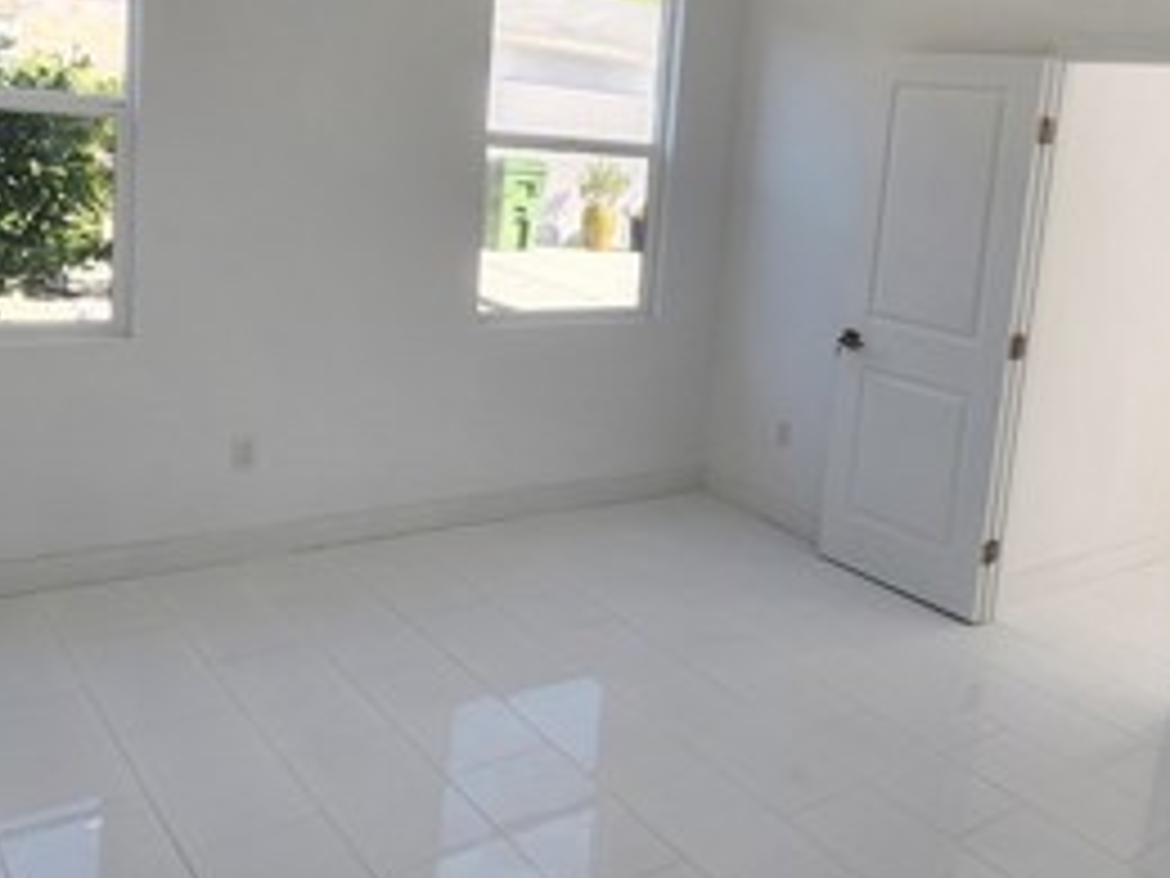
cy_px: 324
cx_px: 792
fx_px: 1082
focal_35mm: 32
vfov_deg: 43.8
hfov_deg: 55.5
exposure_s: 1/127
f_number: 2.2
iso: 50
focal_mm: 2.2
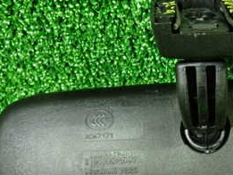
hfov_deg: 27.5
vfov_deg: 21.2
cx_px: 194
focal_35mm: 69
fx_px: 465
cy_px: 121
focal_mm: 5.4
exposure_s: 1/25
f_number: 2.3
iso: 800
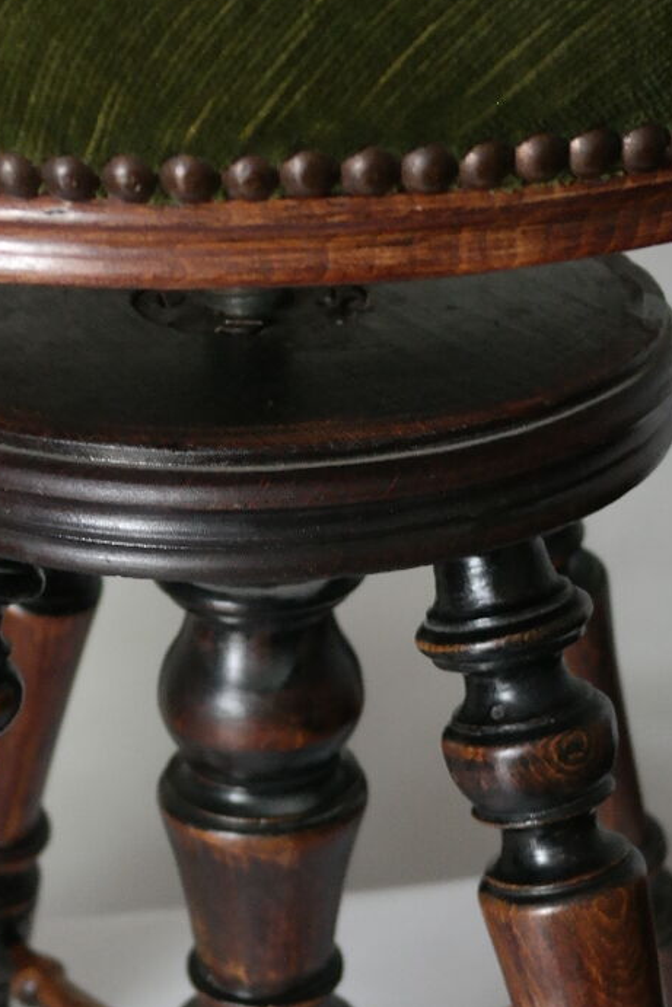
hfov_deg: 18.2
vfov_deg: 26.9
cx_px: 261
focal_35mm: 75
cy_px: 619
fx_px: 2099
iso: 800
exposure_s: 1/40
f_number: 3.5
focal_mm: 20
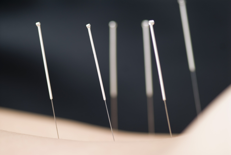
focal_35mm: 158
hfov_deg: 13.0
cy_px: 78
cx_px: 116
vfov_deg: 8.7
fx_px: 1012
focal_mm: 105
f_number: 3.5
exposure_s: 1/80
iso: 100
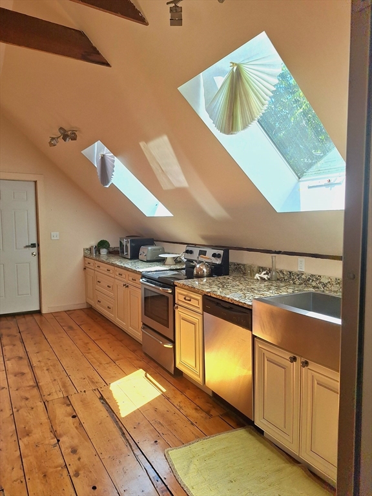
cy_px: 248
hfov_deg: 58.9
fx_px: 330
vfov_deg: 73.9
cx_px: 186
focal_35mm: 23
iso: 40
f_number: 1.8
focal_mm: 5.54
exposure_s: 1/294
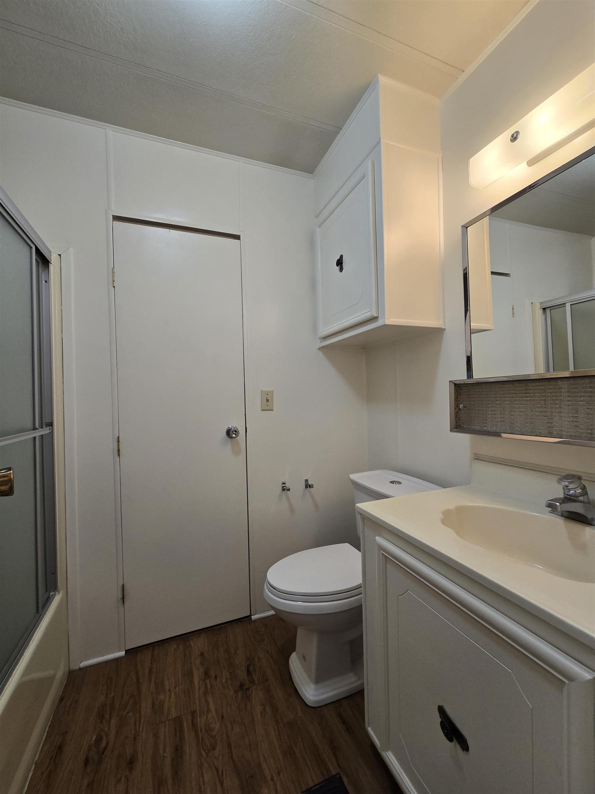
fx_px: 298
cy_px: 397
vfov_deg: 106.2
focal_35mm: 13
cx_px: 298
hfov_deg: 89.9
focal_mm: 2.2
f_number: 2.2
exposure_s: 1/60
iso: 64
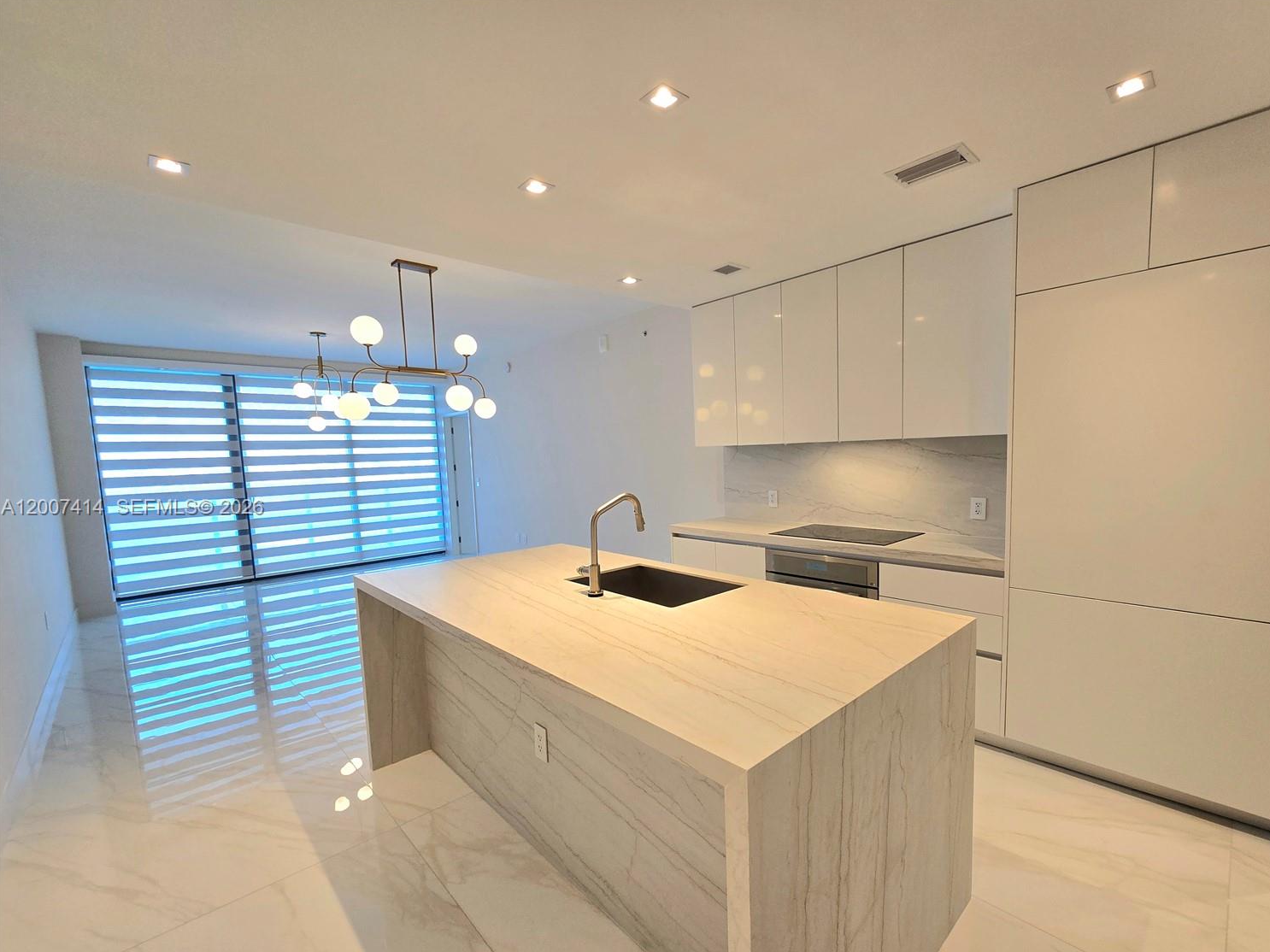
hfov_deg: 101.9
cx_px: 681
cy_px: 508
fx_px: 514
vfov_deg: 85.5
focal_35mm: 14
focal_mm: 2.2
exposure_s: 1/60.2
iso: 50
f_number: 2.2
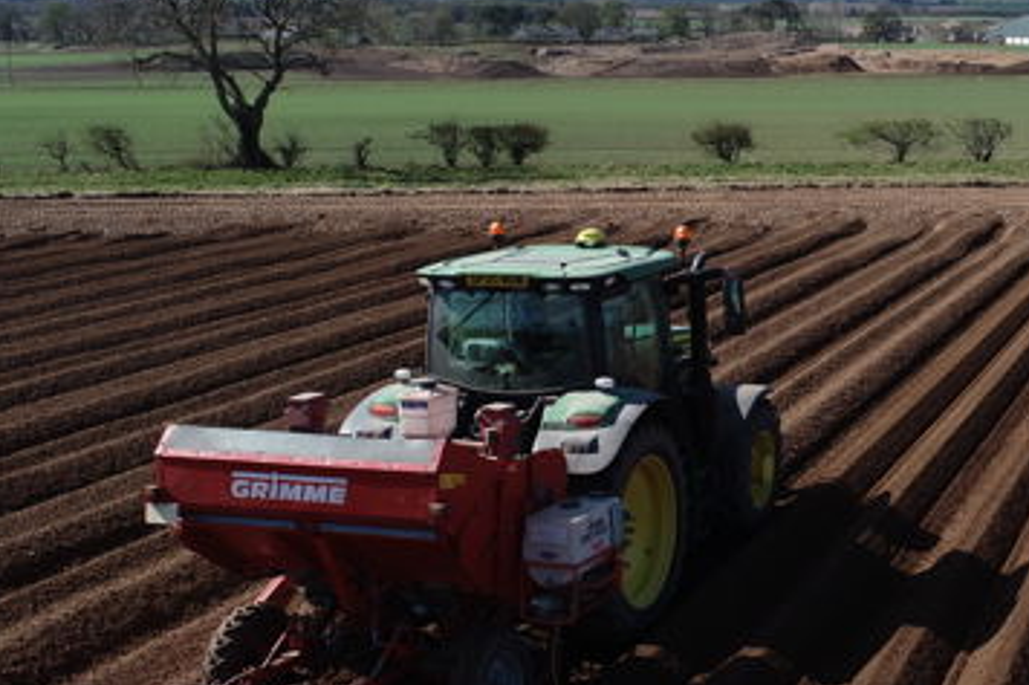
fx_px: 1543
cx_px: 890
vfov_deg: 25.0
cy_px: 311
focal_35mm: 54
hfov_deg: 35.1
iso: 100
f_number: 5.6
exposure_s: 1/500
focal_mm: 8.8
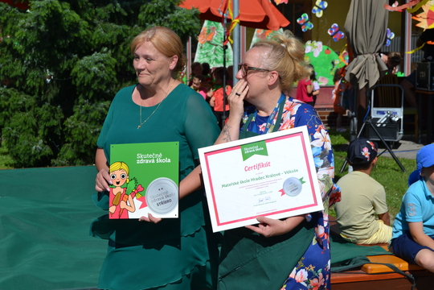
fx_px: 904
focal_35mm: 75
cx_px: 217
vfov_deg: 18.2
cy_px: 145
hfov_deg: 27.0
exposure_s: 1/320
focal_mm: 50
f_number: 9
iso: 100
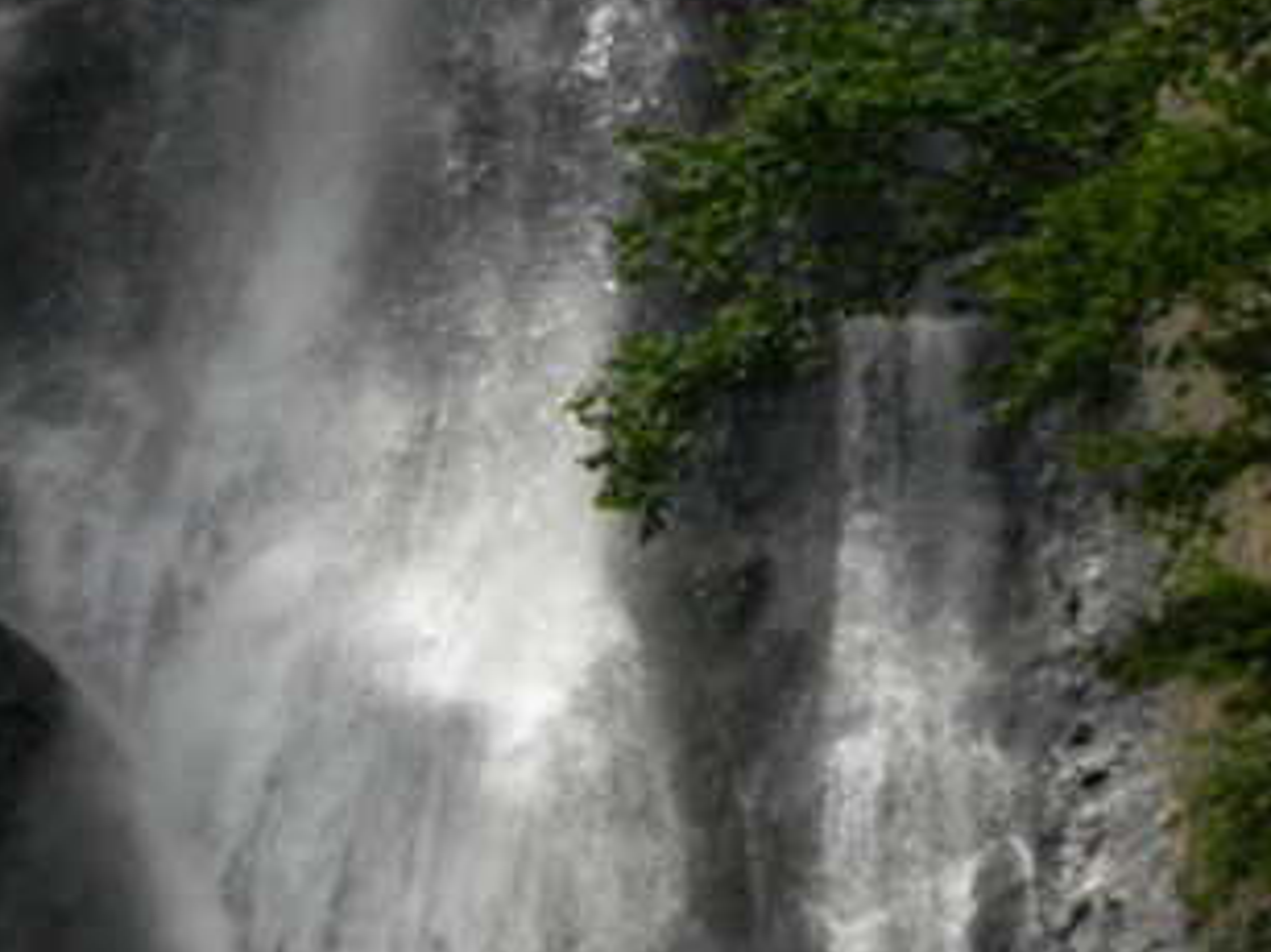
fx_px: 43016
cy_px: 62
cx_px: 453
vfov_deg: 1.3
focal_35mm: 1172
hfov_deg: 1.7
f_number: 6.3
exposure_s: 1/641
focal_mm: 107.6
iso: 160
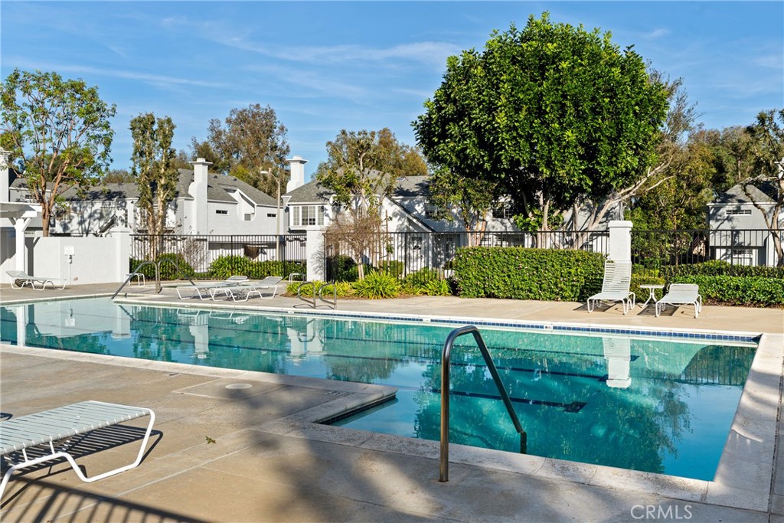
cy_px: 262
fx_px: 719
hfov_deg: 57.2
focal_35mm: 33
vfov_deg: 40.0
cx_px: 392
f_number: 9
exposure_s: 1/125
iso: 40
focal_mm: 33
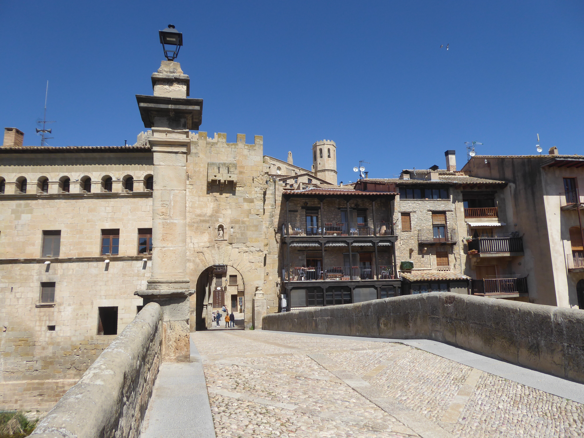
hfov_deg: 69.4
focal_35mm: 25
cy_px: 219
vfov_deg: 54.9
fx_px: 422
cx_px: 292
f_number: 3.3
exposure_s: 1/1300
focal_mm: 4.3
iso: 80
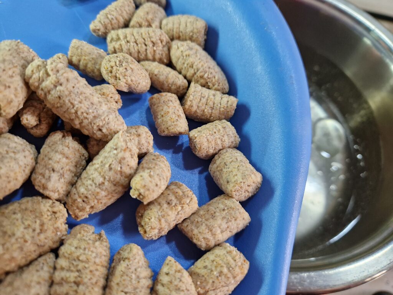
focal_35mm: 23
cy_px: 148
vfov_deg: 58.9
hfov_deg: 73.9
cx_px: 196
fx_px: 261
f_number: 1.8
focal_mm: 5.4
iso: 200
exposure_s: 1/100
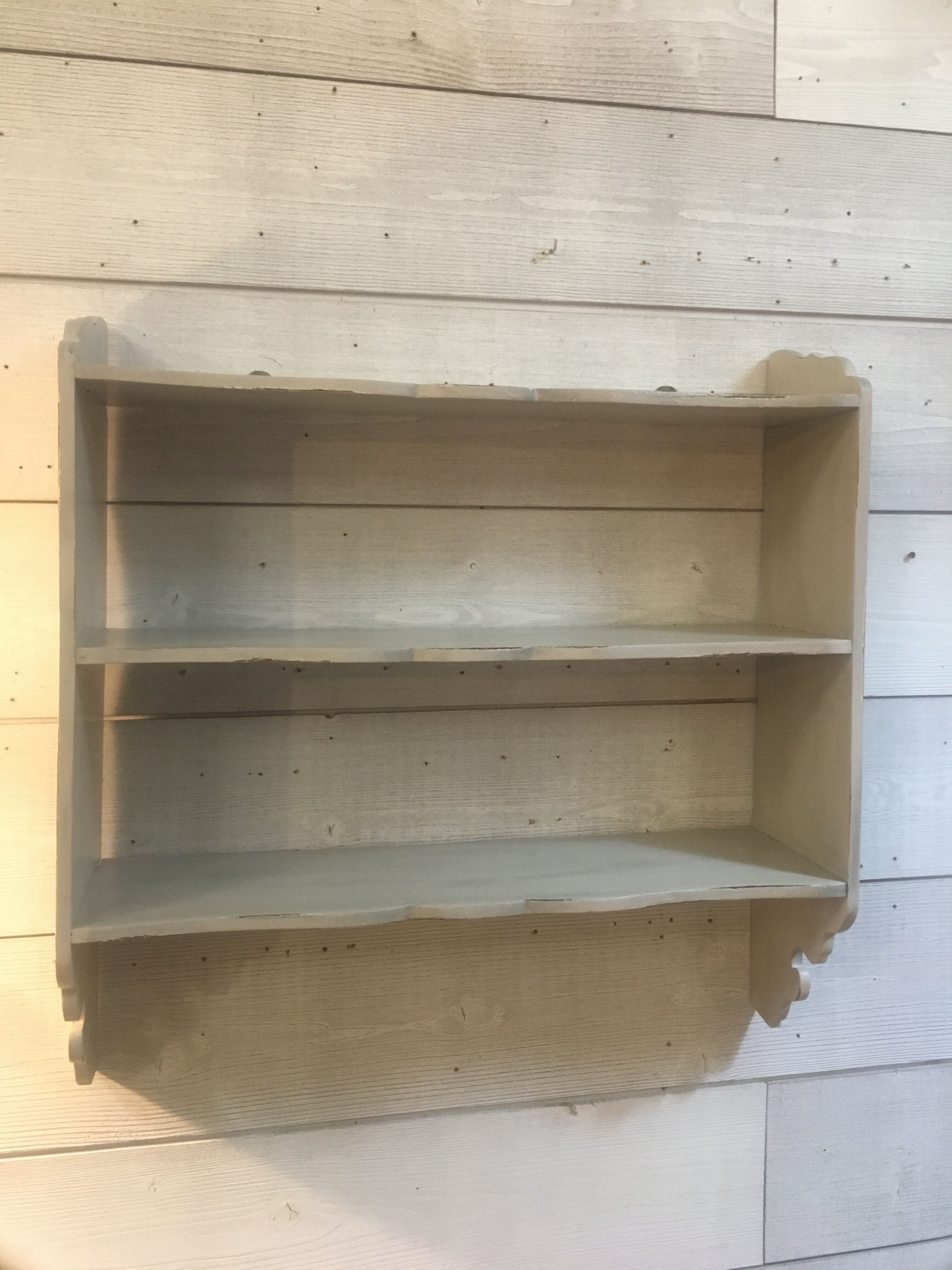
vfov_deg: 61.7
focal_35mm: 29
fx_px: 1063
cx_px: 476
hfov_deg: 48.2
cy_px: 635
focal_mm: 4.15
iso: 200
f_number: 2.2
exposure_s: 1/17
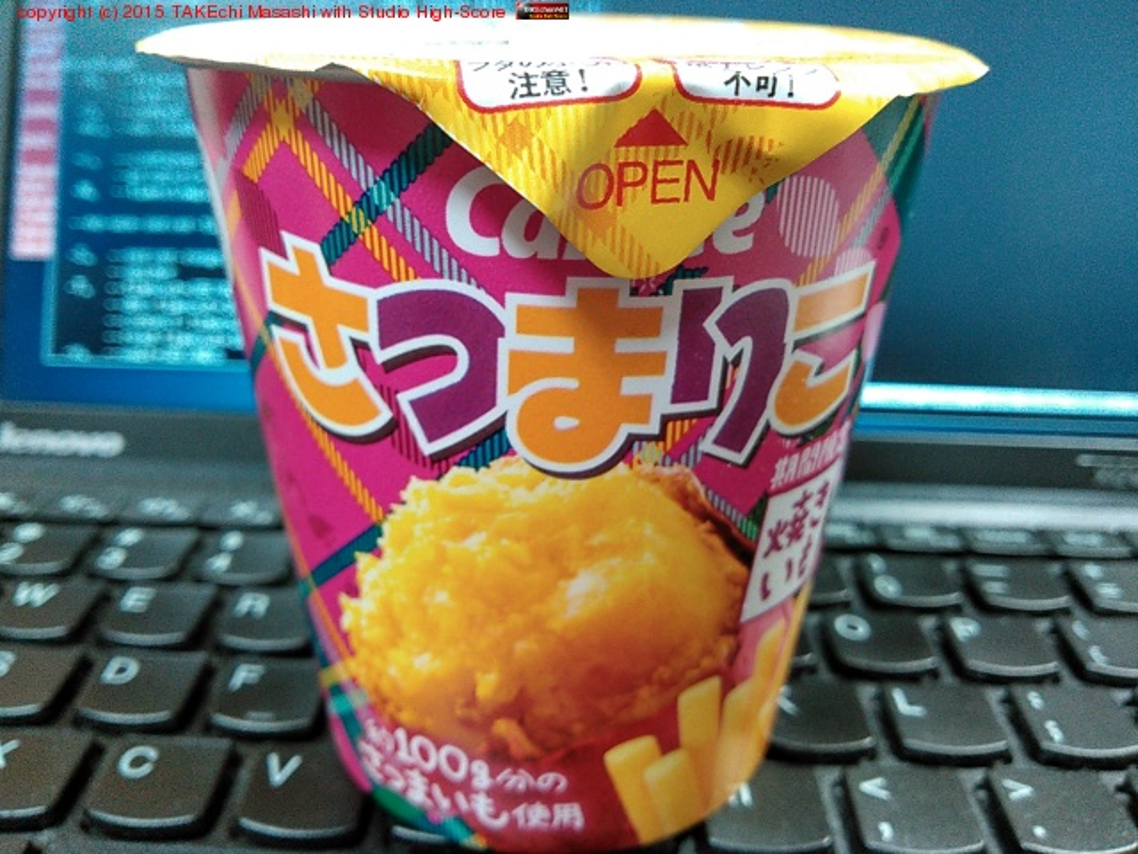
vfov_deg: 46.8
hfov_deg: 60.0
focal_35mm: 30
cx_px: 569
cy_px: 427
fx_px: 986
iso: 800
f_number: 2.4
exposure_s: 1/12.3
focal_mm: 4
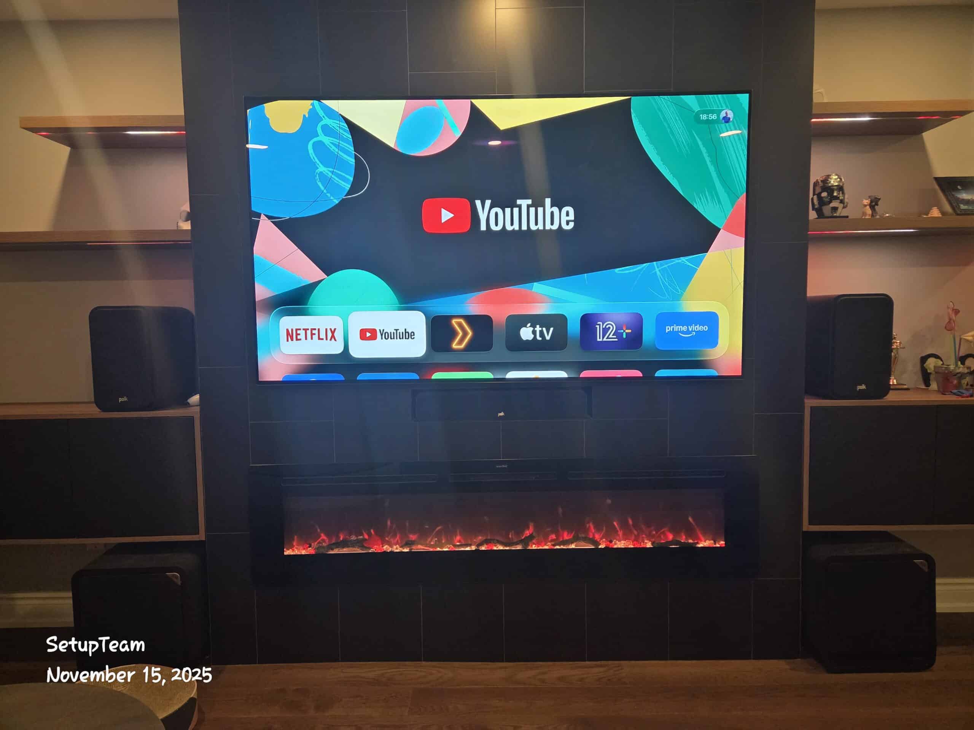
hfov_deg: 73.9
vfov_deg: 58.9
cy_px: 365
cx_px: 487
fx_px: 647
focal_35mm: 23
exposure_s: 1/120
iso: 640
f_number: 1.8
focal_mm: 5.4
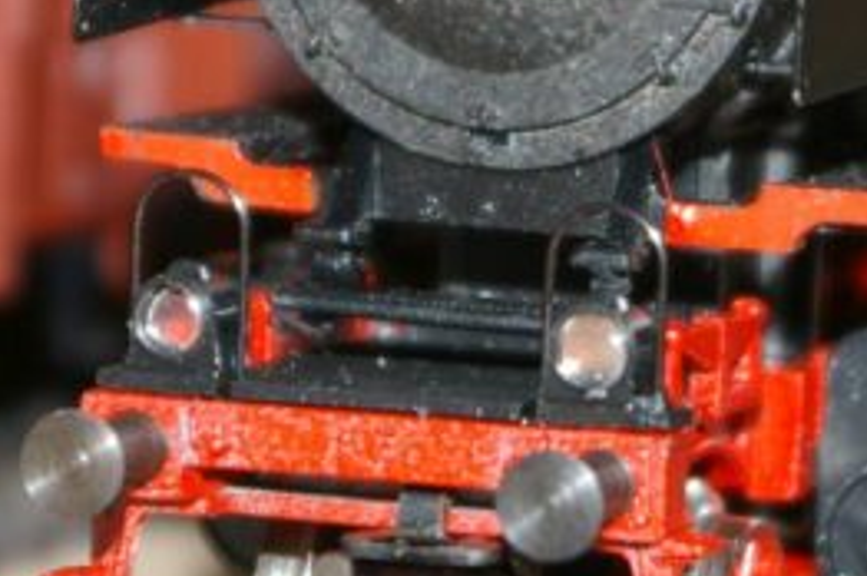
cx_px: 735
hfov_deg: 6.4
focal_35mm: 323
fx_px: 7768
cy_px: -161
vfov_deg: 4.2
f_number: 5.6
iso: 200
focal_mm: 55
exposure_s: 1/60
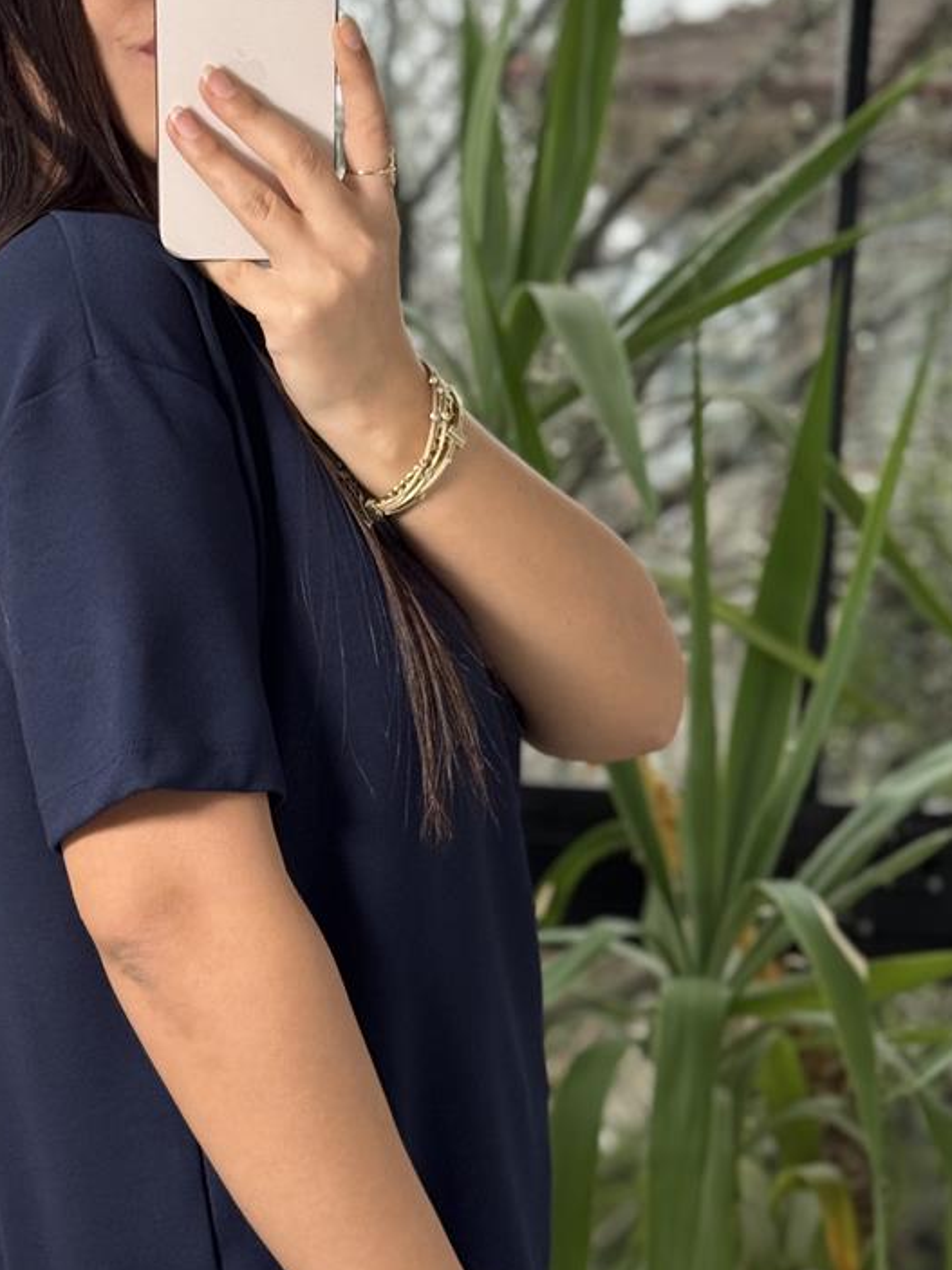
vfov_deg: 21.5
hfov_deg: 16.2
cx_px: 276
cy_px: 702
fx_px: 3338
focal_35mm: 91
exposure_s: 1/124
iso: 50
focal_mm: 6.76
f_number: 1.78
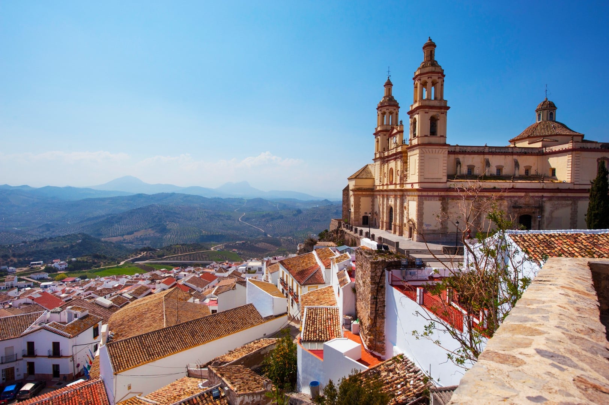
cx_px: 304
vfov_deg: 64.5
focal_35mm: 19
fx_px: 321
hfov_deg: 86.9
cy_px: 202
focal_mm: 19
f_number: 8
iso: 200
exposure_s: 1/3200
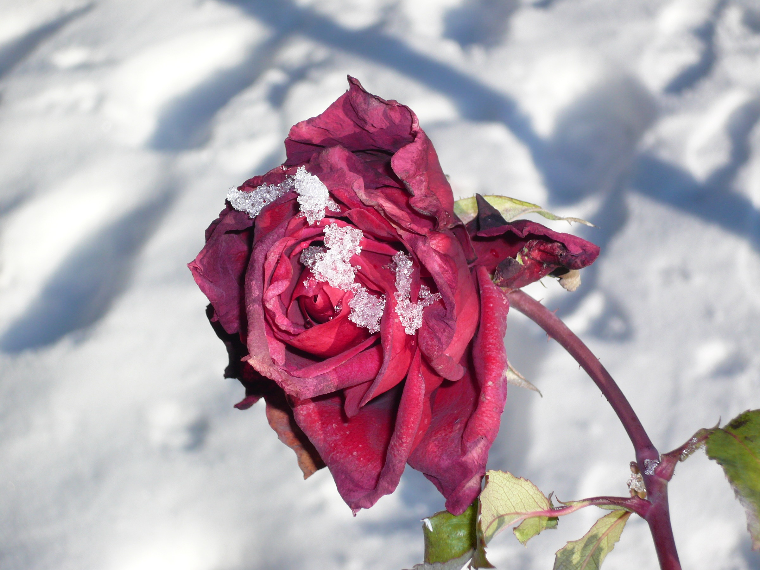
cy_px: 285
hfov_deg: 24.7
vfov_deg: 18.7
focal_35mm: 79
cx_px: 380
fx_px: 1734
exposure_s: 1/800
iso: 100
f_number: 4.8
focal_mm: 13.2
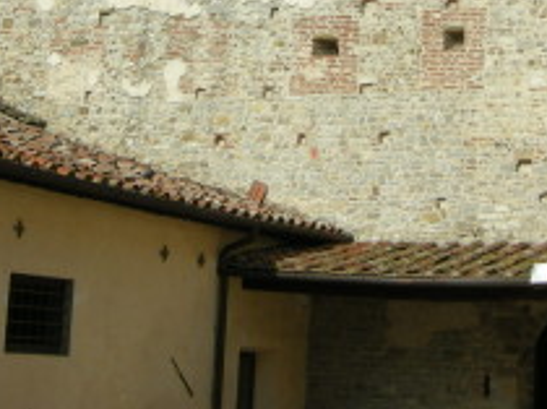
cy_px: 36
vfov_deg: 14.2
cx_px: 378
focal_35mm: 103
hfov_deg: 19.0
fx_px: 1626
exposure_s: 1/270
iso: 64
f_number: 6.1
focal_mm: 7.5
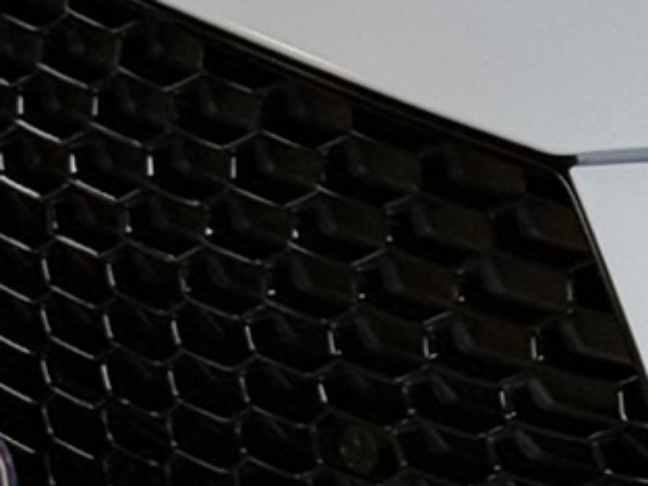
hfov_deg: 6.2
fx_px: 5880
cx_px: 1056
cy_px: 176
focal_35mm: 314
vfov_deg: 4.7
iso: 100
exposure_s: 1/240
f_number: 1.78
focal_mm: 6.76
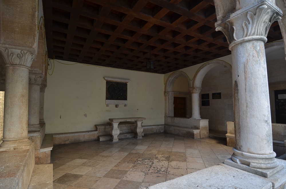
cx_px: 143
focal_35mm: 18
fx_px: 143
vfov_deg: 67.1
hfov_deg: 90.1
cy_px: 94
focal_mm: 12
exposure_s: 1/40
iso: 125
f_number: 4
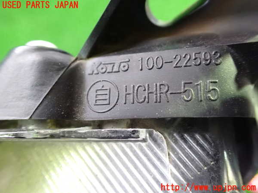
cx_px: 129
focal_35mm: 30
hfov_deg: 60.0
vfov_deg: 46.8
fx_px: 224
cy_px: 96
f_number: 2.3
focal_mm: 5.4
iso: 1600
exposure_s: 1/25
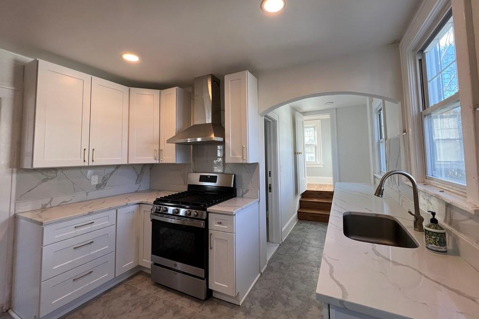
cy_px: 143
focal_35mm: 14
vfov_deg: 80.9
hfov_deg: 104.2
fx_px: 186
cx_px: 246
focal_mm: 1.57
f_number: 1.8
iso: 80
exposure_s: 1/120
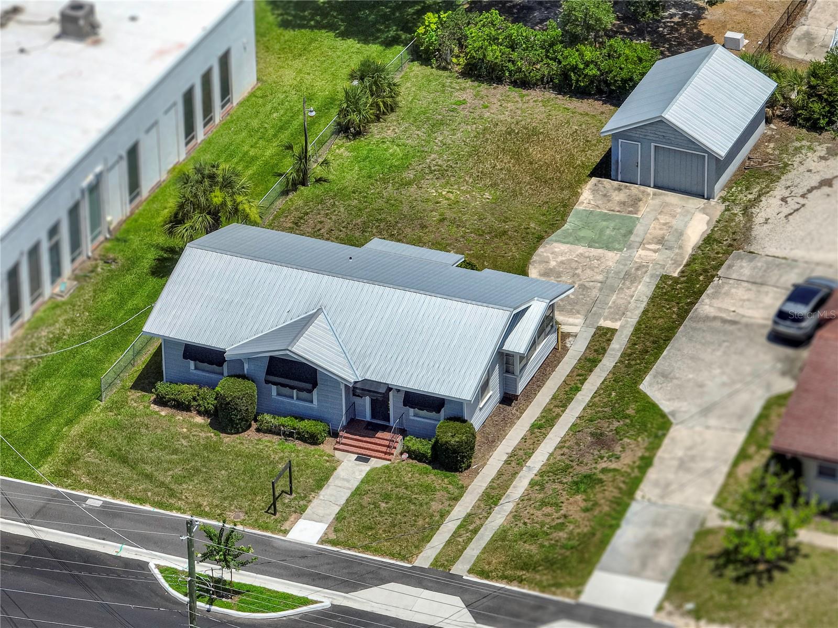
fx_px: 3898
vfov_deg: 9.2
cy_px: 314
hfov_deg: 12.3
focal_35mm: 161
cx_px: 419
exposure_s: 1/640
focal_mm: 29.85
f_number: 4.4
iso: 100
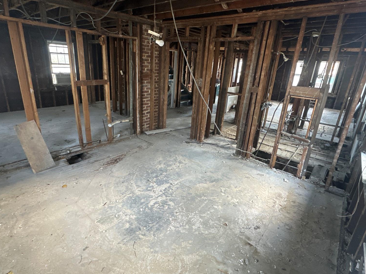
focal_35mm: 19
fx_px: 201
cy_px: 127
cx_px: 176
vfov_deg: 68.6
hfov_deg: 84.6
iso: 400
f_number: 2.2
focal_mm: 2.22
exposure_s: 1/60
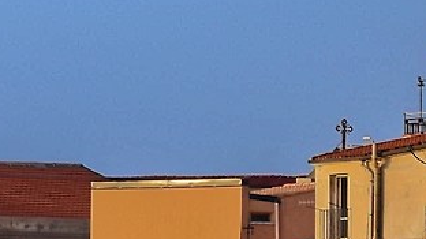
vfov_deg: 1.4
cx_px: 729
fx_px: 9832
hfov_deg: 2.5
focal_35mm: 871
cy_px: 115
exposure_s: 1/250
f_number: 6.3
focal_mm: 72
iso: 100
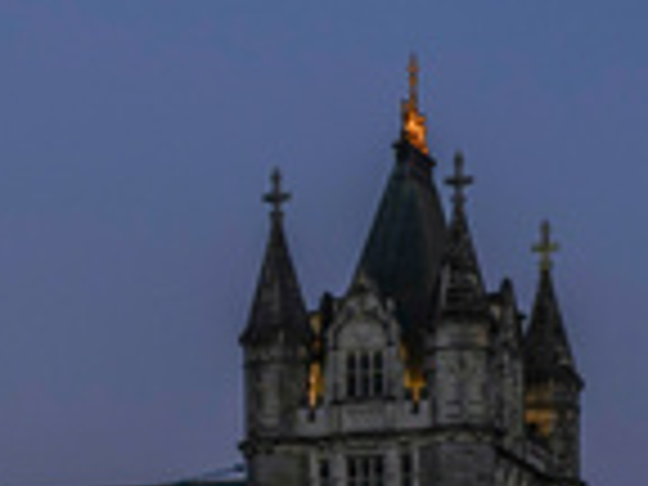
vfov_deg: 6.0
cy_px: 763
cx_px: -207
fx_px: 4605
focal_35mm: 246
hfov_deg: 7.9
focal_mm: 72
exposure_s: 1/500
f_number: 4
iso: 320
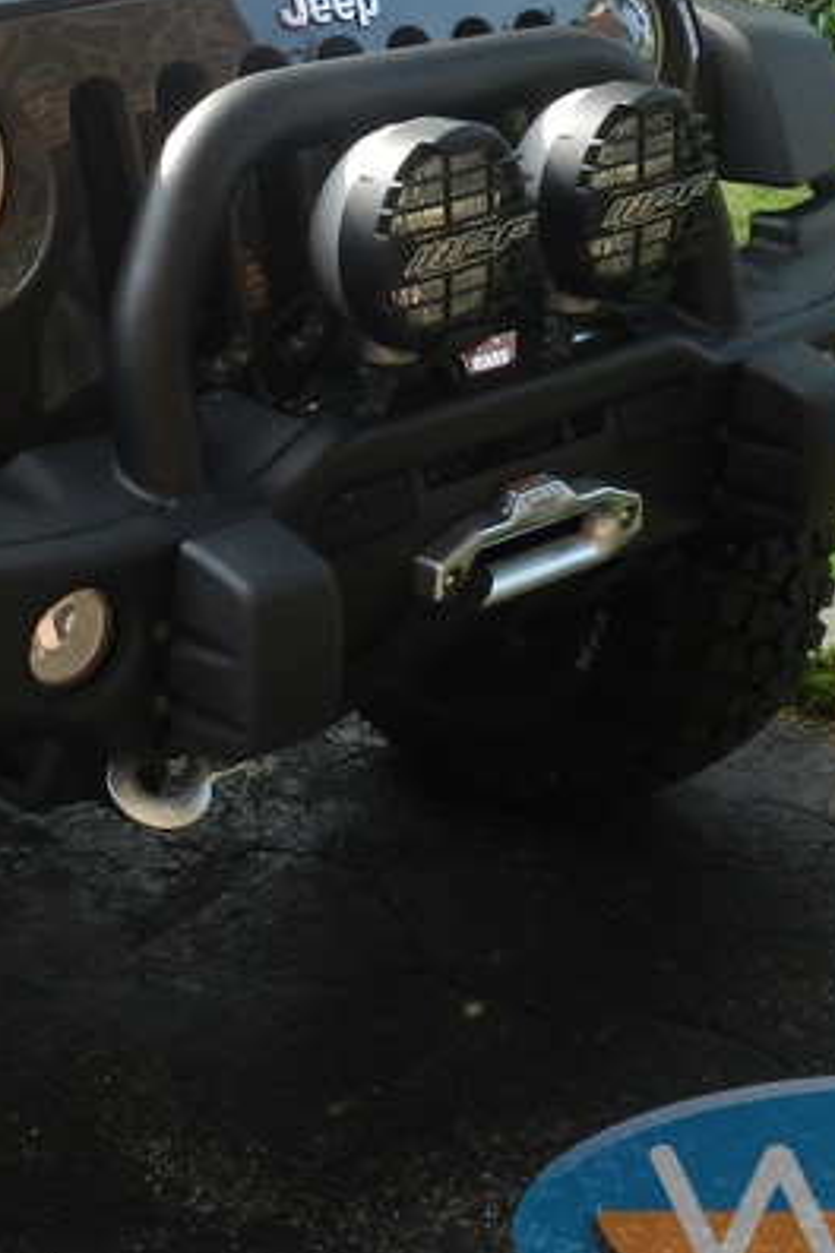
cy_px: 443
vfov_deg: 34.2
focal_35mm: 58
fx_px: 2018
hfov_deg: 22.3
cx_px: -32
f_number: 3.4
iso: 160
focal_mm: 4
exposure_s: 1/400
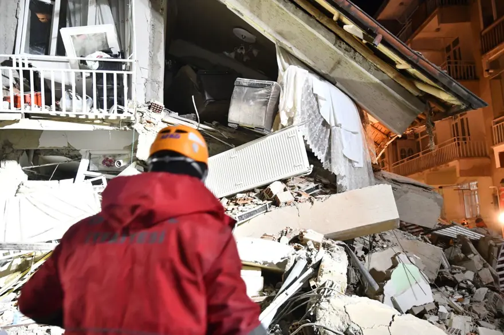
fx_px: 476
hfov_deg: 55.8
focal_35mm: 34
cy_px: 168
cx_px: 252
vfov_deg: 38.9
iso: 4000
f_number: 4
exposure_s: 1/80
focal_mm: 34
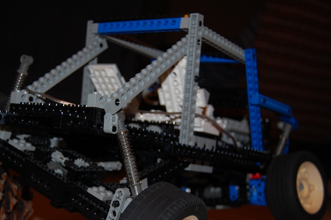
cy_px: 147
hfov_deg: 34.8
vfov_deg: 23.6
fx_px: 524
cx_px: 117
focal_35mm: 57
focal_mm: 28
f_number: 4.2
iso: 200
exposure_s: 1/60
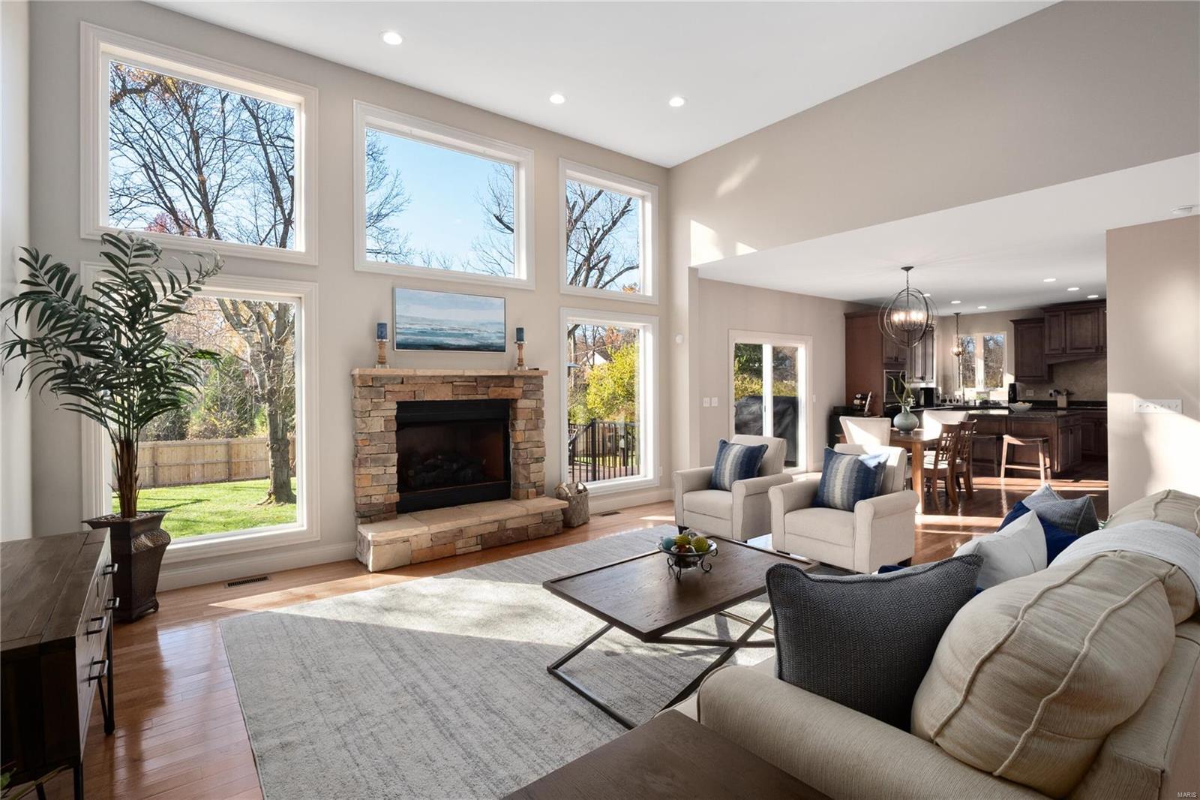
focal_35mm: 16
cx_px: 600
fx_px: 533
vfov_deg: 73.7
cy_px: 400
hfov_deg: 96.7
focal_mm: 8
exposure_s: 1/25
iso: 400
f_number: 8
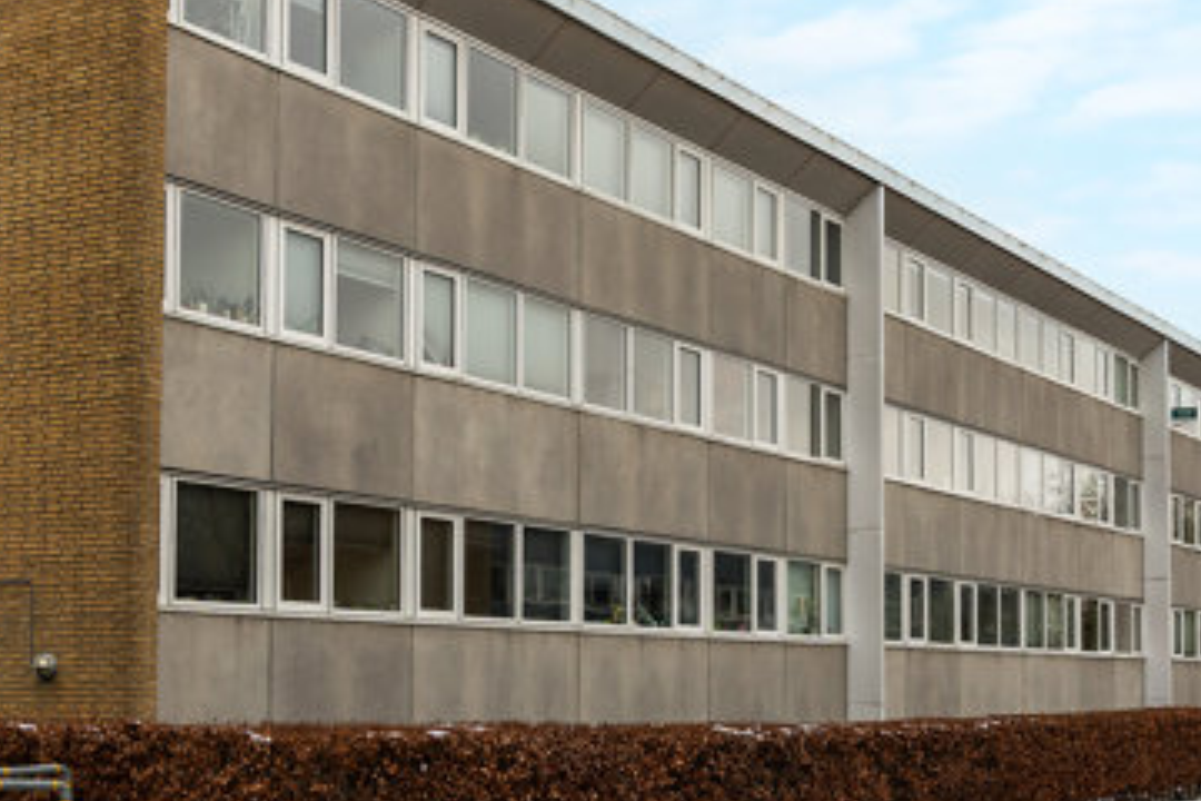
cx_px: 817
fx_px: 1835
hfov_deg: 35.8
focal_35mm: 55
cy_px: 464
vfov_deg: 24.6
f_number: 7.1
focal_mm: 22
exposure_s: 1/50
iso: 200
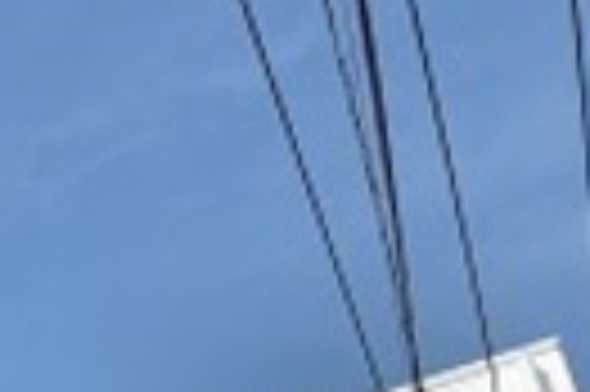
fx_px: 1408
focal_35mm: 86
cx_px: -590
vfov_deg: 14.0
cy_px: 714
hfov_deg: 17.2
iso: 160
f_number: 5.6
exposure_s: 1/1250
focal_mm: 10
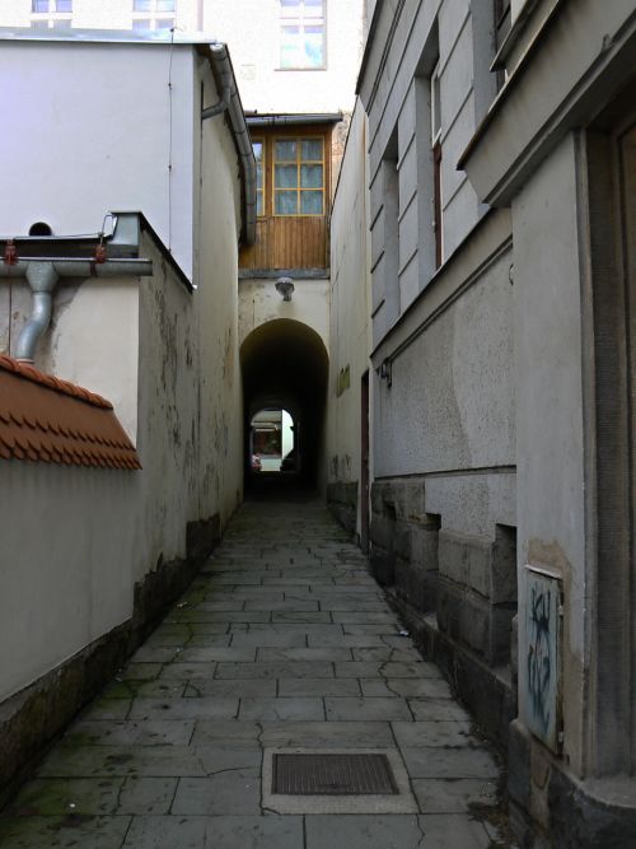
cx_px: 318
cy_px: 424
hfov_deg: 39.6
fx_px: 882
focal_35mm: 36
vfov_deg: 51.4
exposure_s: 1/100
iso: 80
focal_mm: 6
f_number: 5.6
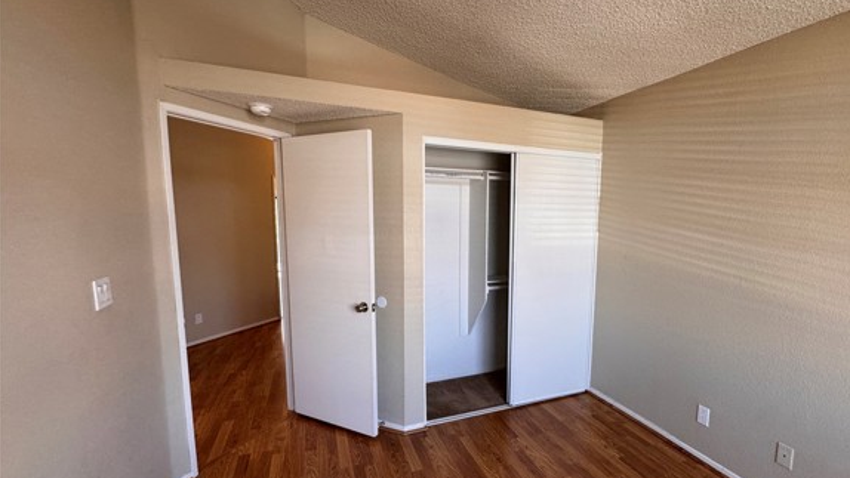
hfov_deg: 95.5
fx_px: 383
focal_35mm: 17
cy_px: 263
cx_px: 472
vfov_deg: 63.8
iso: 200
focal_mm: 2.22
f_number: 2.2
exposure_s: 1/120
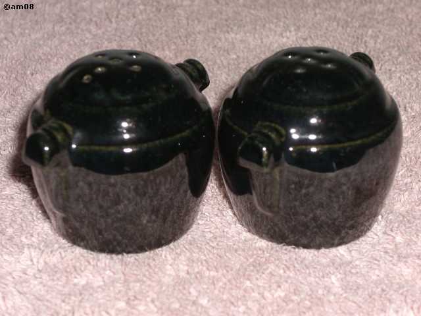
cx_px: 210
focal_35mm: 93
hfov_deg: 21.1
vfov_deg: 15.9
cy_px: 158
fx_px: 1131
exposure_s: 1/60
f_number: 4.8
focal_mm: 19.4
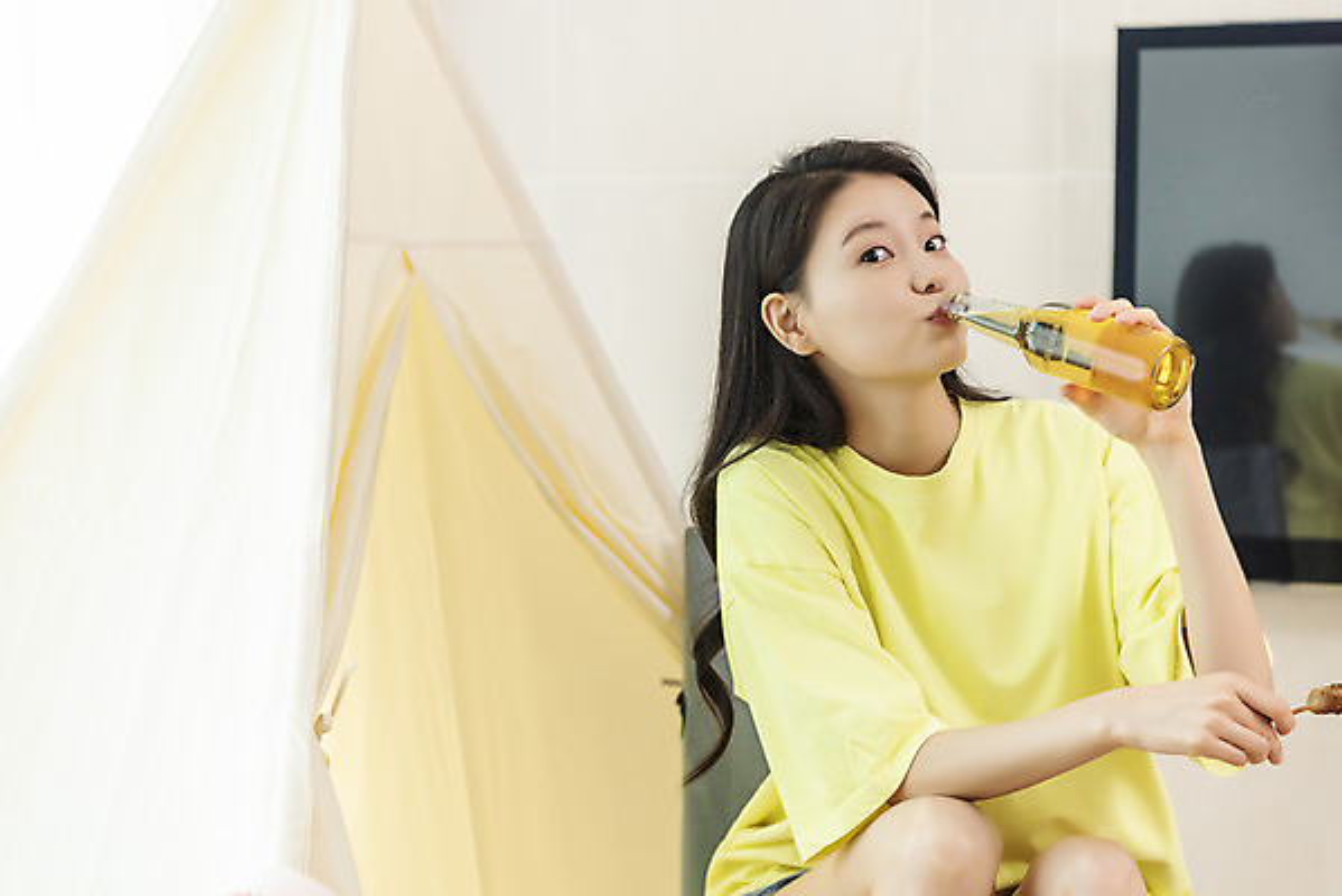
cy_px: 448
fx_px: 2611
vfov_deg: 19.5
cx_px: 671
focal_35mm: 70
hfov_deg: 28.8
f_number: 2.8
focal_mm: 70
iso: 400
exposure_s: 1/160
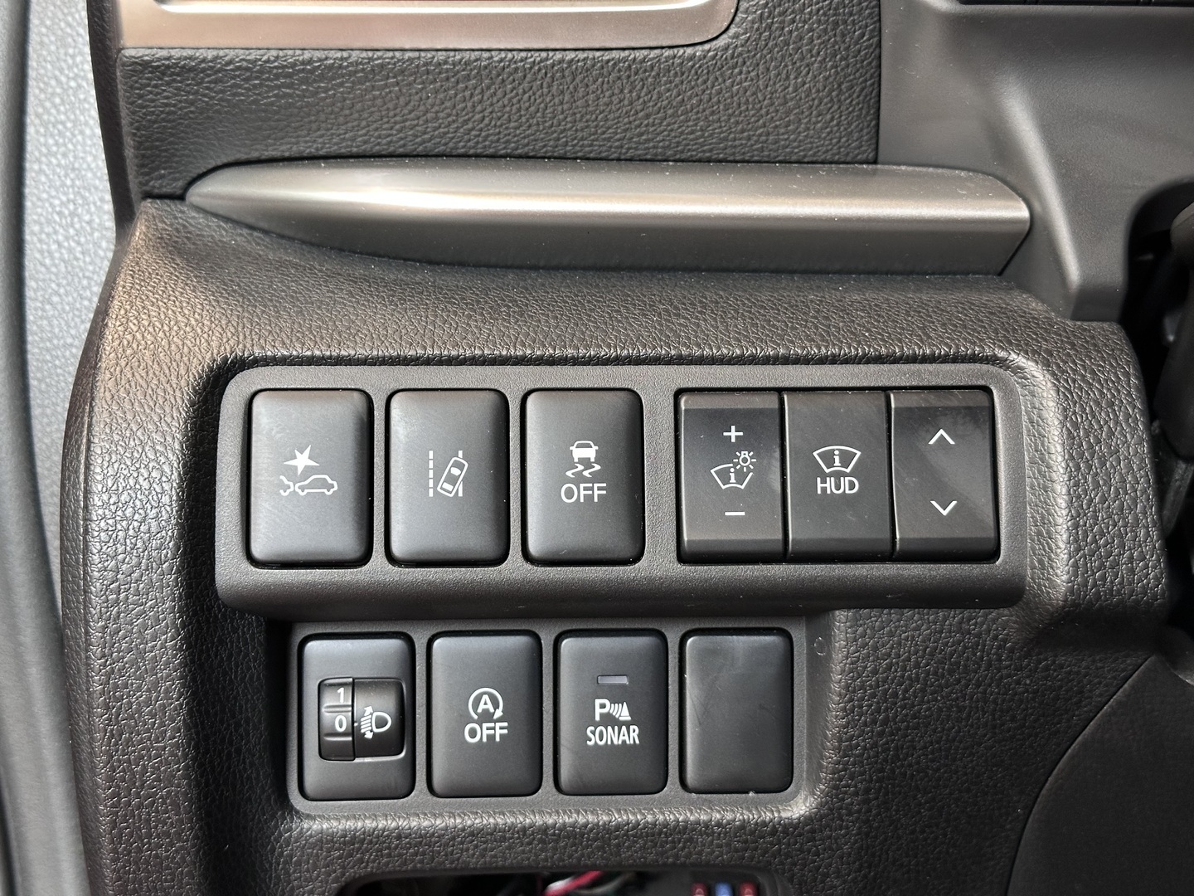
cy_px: 448
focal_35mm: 48
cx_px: 597
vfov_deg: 30.3
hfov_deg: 39.7
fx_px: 1656
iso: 320
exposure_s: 1/33
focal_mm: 6.86
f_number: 1.78
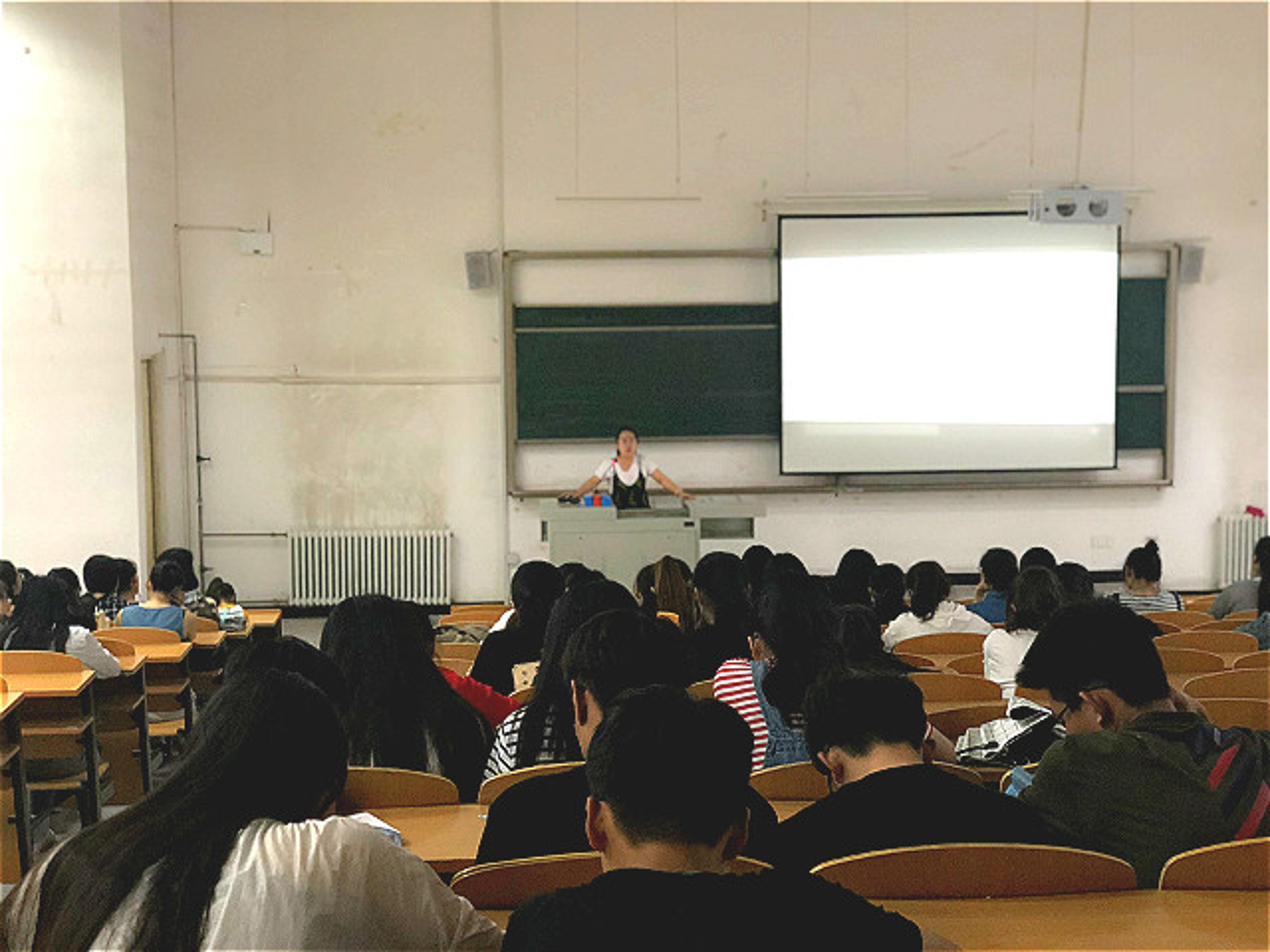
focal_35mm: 52
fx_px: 1908
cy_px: 476
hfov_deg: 36.8
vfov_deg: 28.0
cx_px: 635
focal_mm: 6
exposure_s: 1/20
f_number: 2.4
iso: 160
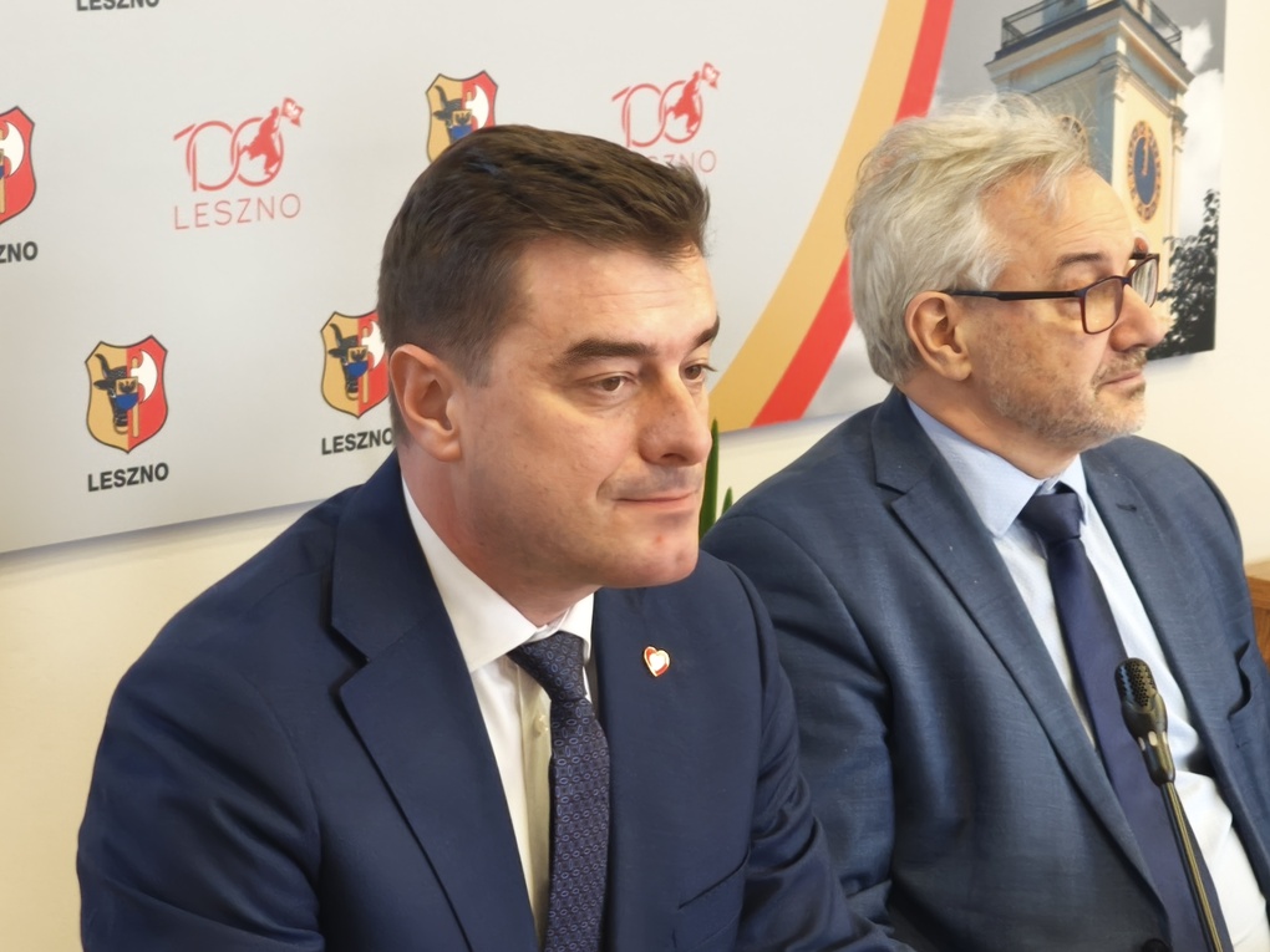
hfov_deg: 16.4
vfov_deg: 12.3
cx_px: 635
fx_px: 4403
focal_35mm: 120
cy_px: 476
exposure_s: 1/50
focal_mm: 8.8
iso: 2500
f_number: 2
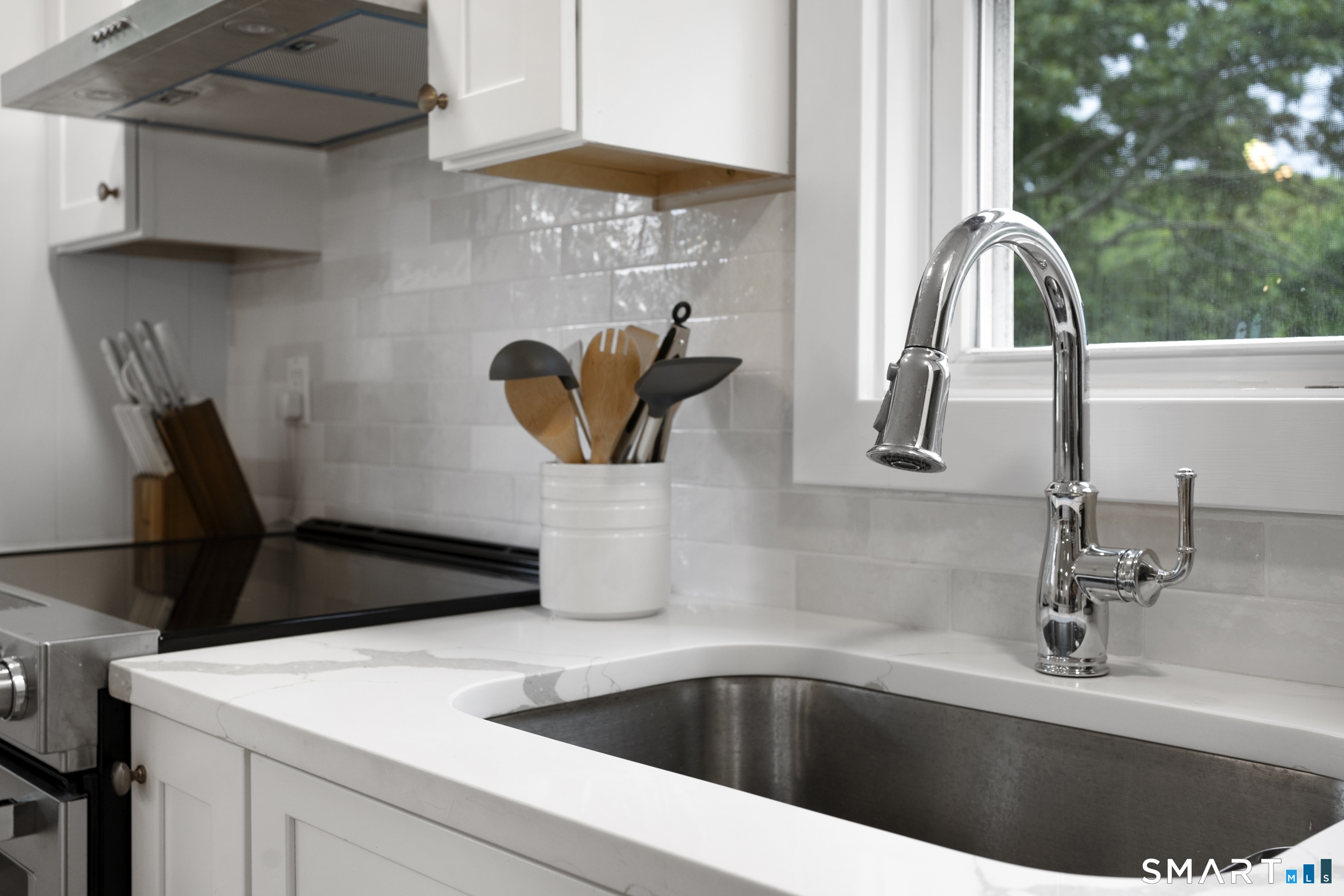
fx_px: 1307
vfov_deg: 37.9
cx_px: 672
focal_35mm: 35
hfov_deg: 54.4
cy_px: 448
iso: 640
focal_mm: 35
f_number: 5.6
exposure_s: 1/40
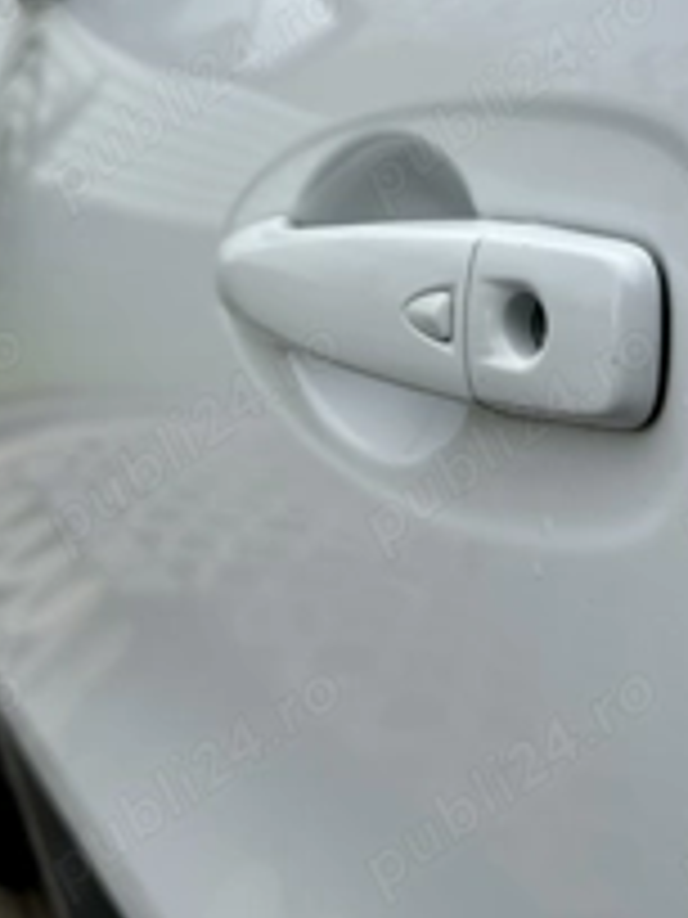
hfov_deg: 30.9
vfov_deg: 38.7
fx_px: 1246
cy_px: 166
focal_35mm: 47
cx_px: 351
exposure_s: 1/615
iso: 80
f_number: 1.78
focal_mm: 6.86
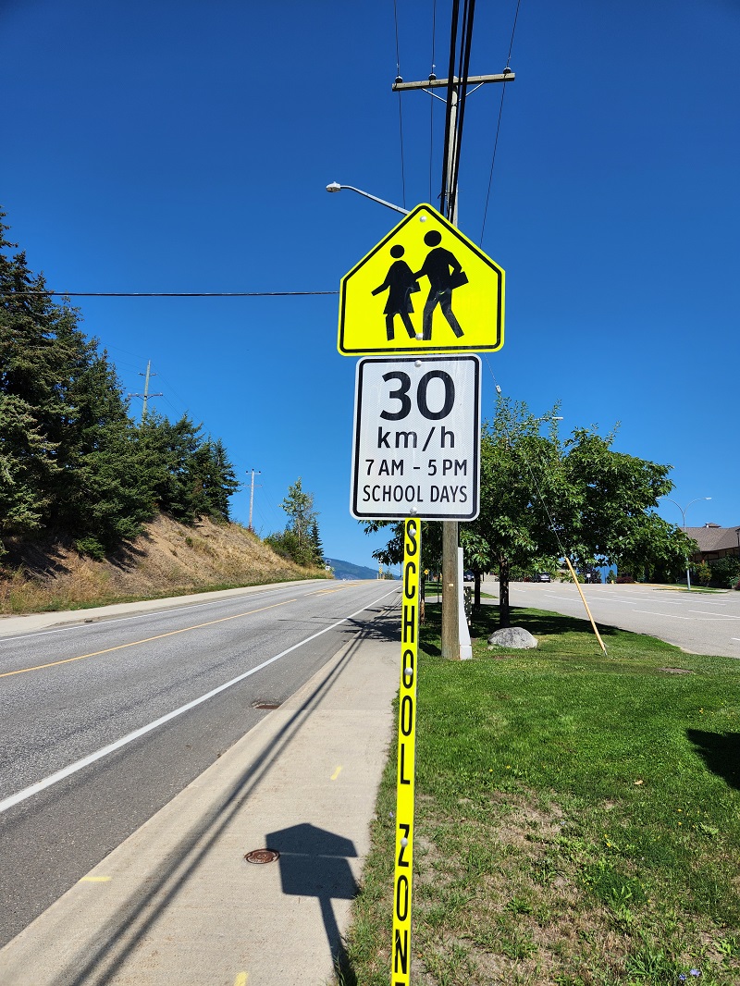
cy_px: 493
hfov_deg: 58.9
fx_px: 655
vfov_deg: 73.9
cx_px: 370
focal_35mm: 23
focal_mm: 5.4
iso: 20
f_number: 1.8
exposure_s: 1/2277
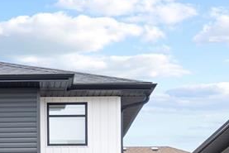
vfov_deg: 9.1
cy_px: 232
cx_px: -29
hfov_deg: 13.7
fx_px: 934
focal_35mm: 147
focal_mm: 26.5
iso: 100
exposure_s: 1/50
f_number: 4.5
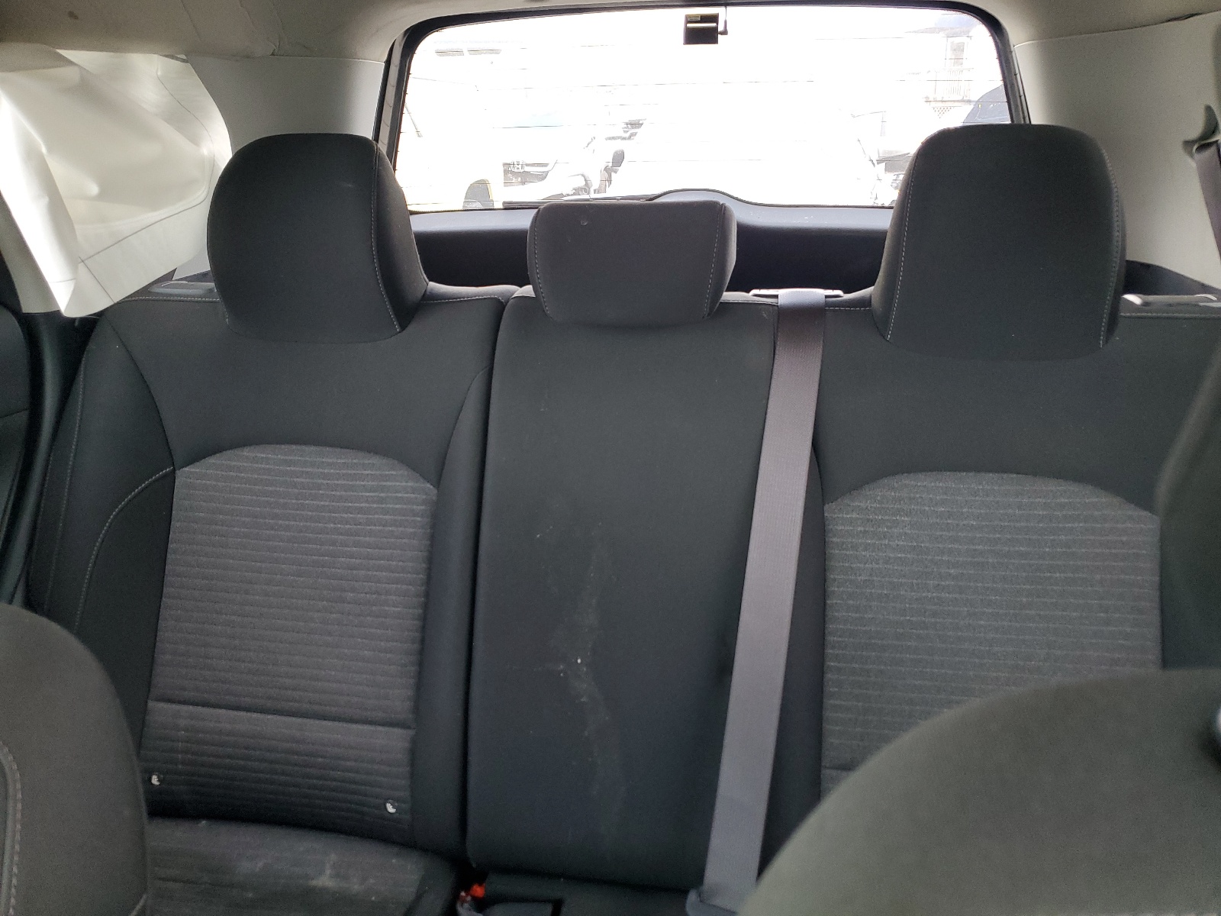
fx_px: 917
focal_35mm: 26
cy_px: 458
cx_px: 610
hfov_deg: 67.3
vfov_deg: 53.1
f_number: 1.5
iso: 109
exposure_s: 1/60.2
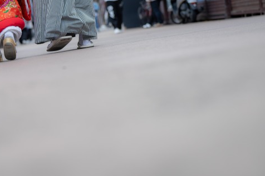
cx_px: 73
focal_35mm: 84
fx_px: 618
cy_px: 64
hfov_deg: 24.0
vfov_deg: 16.2
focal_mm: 50
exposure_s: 1/250
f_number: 2
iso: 400
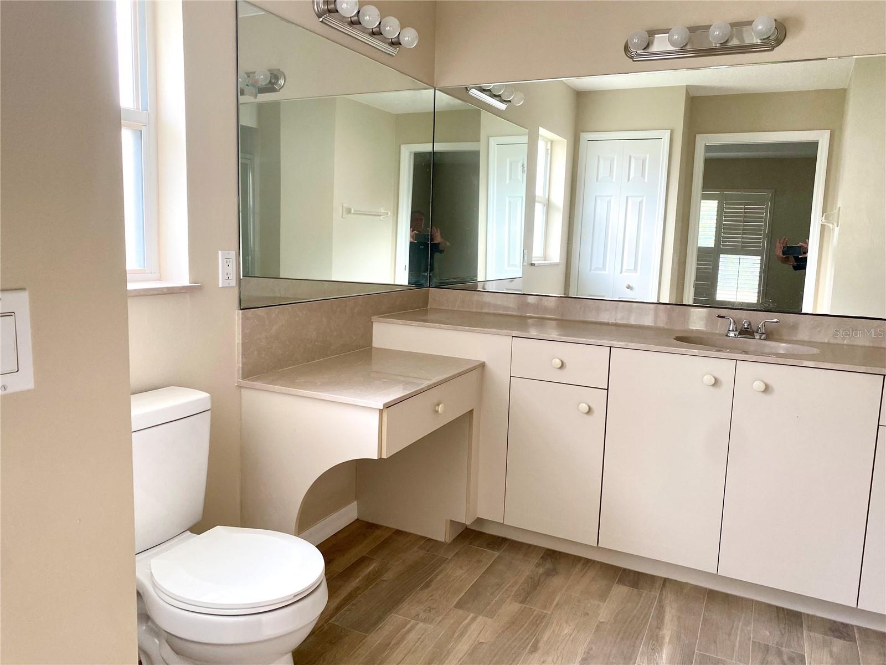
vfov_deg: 53.1
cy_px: 332
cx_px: 443
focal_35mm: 26
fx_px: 665
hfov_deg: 67.3
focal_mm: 4.25
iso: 100
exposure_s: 1/60
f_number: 1.8
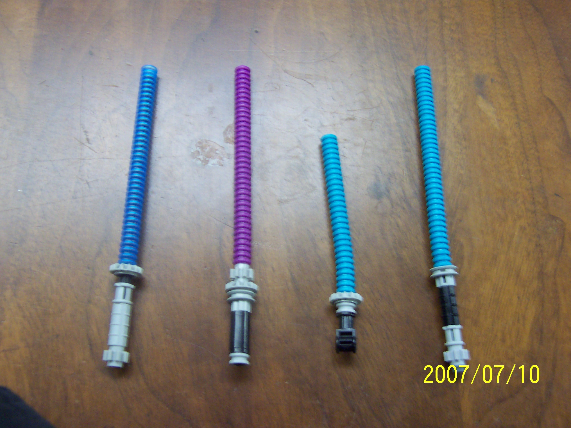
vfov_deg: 39.7
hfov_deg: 51.4
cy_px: 214
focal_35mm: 36
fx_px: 594
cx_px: 286
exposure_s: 1/8
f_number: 2.8
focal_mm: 5.6
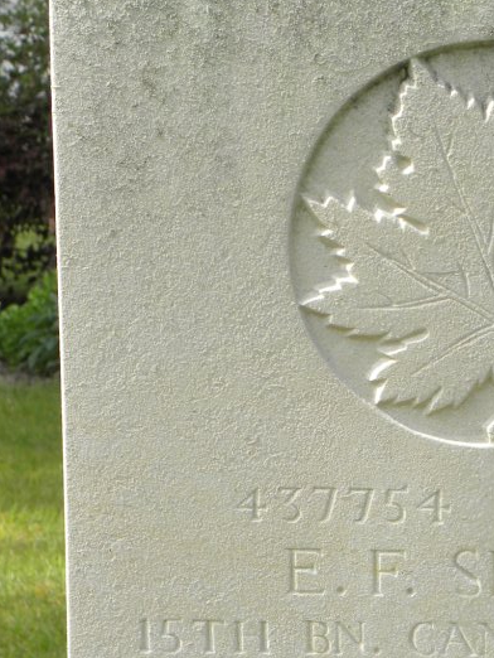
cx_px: 459
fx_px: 2795
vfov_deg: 13.4
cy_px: 540
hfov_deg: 10.0
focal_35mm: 147
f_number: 5
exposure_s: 1/200
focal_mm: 13.4
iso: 64
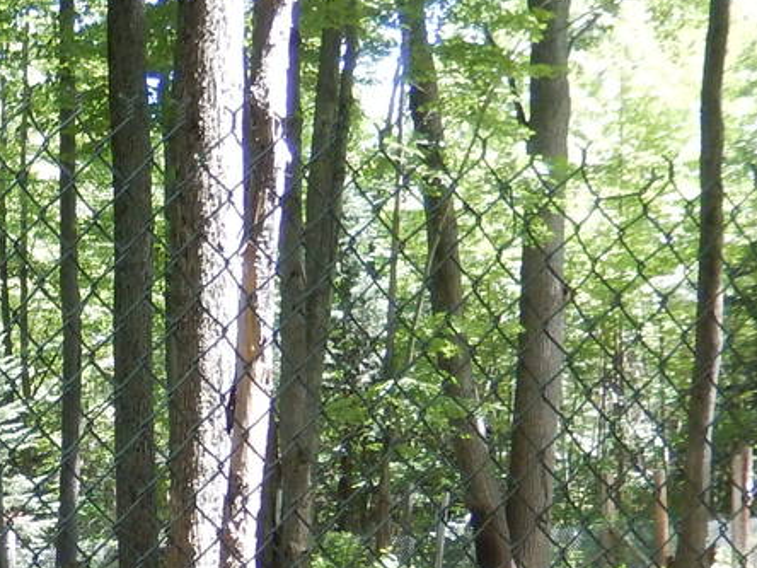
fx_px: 1968
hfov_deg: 18.6
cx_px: -457
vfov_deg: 15.7
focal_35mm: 90
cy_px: 711
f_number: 3.4
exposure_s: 1/80
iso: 125
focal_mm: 4.5
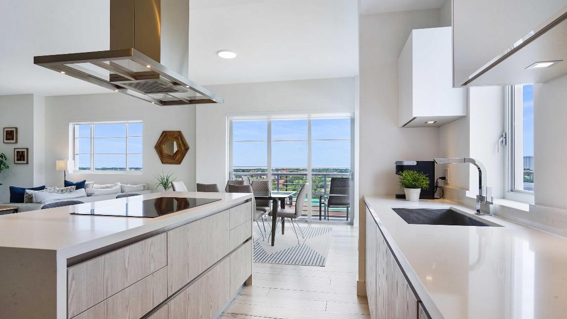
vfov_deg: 55.9
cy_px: 164
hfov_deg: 86.6
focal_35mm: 20
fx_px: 301
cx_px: 284
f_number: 5
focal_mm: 19
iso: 200
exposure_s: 1/200
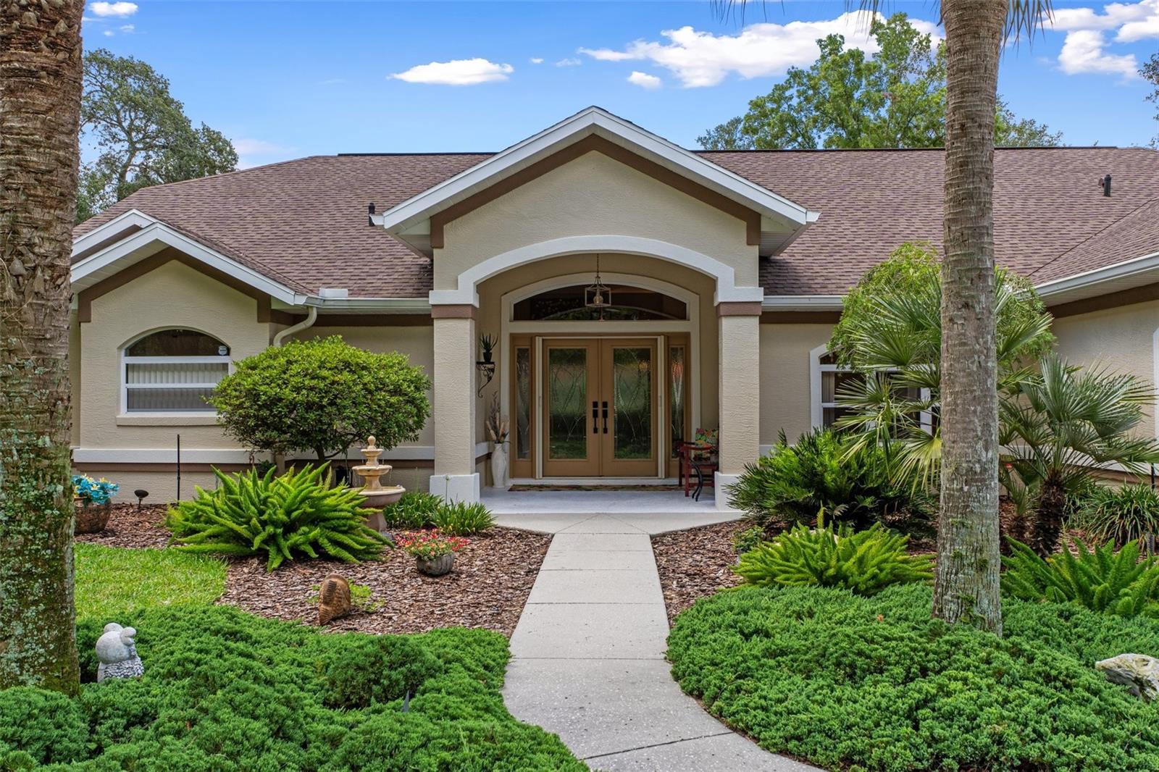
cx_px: 580
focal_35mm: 30
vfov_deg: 43.6
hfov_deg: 61.9
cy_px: 386
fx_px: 966
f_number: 8
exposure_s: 1/80
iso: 100
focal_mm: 20
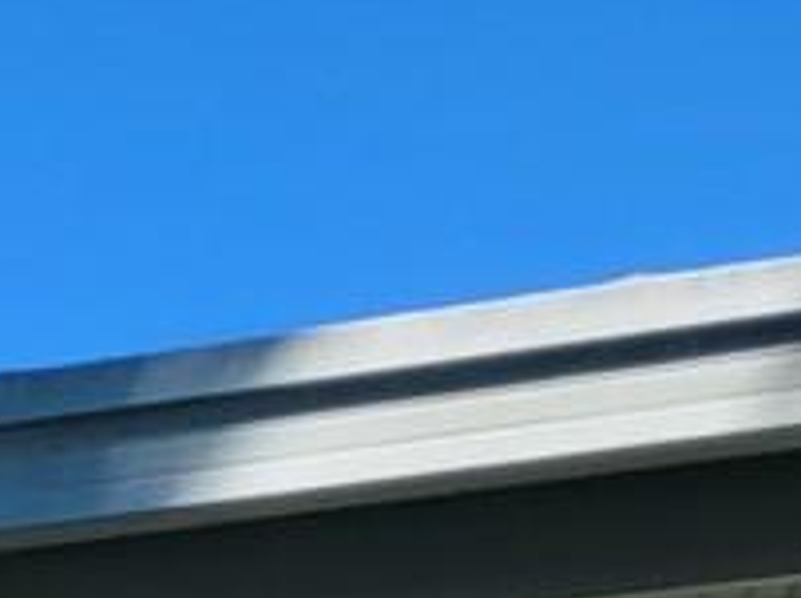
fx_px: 4761
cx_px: -1903
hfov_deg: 7.8
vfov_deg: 6.6
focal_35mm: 206
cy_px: 1715
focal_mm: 5.4
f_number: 1.8
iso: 40
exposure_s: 1/1732
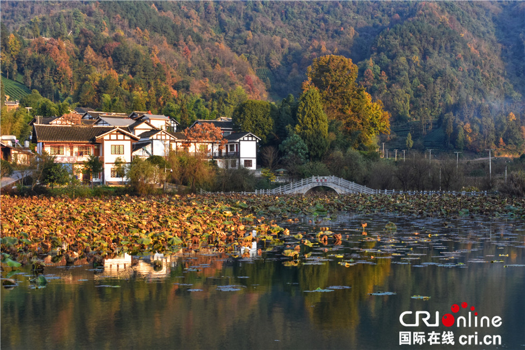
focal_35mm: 68
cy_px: 175
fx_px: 984
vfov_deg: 20.2
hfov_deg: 29.9
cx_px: 262
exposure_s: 1/80
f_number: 10
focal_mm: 45
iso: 280
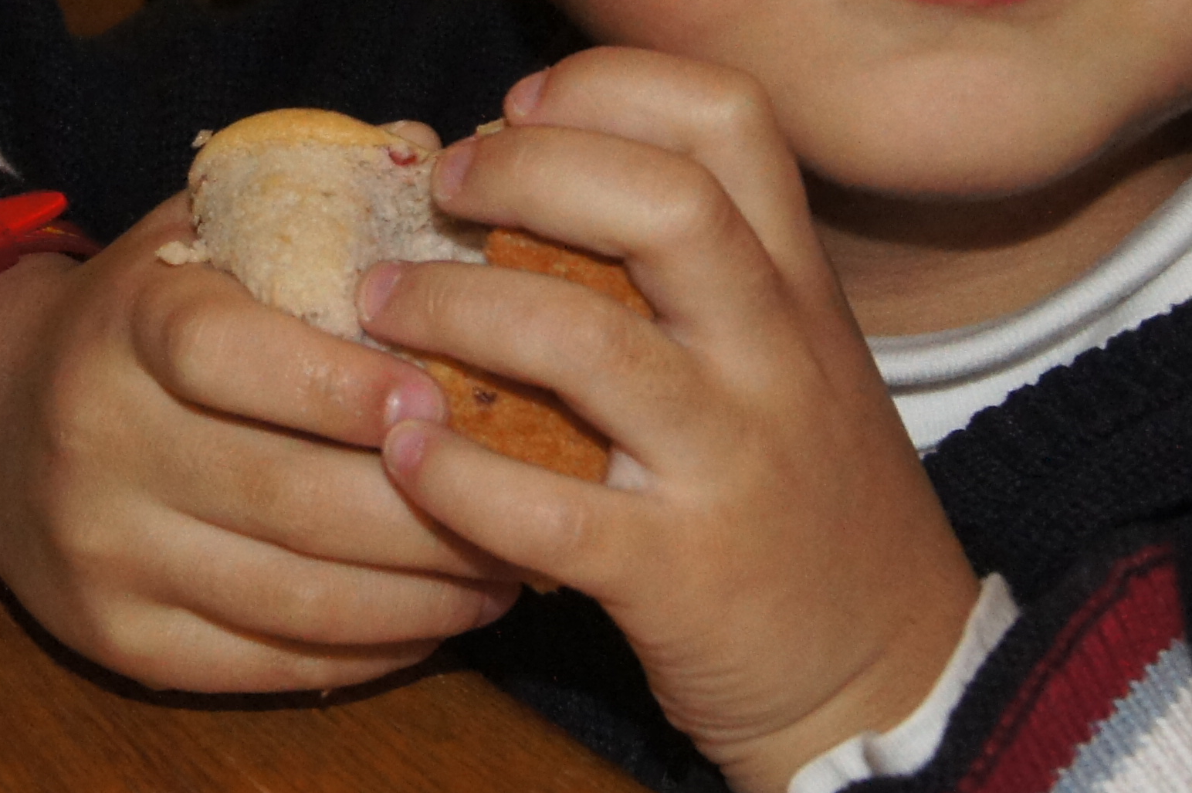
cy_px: 7
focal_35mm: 116
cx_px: 260
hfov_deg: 17.5
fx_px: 3838
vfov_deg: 11.7
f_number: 8
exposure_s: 1/60
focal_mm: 26
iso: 800
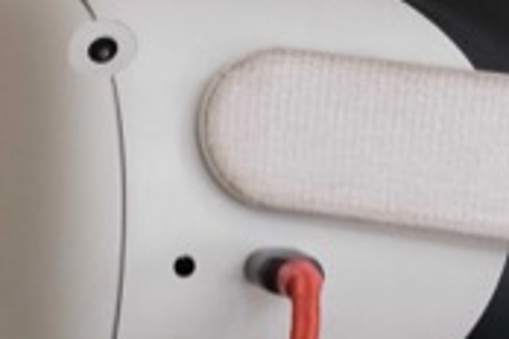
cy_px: 462
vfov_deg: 2.9
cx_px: 489
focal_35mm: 478
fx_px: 6758
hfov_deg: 4.3
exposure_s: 1/60
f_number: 4.5
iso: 2500
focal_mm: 55
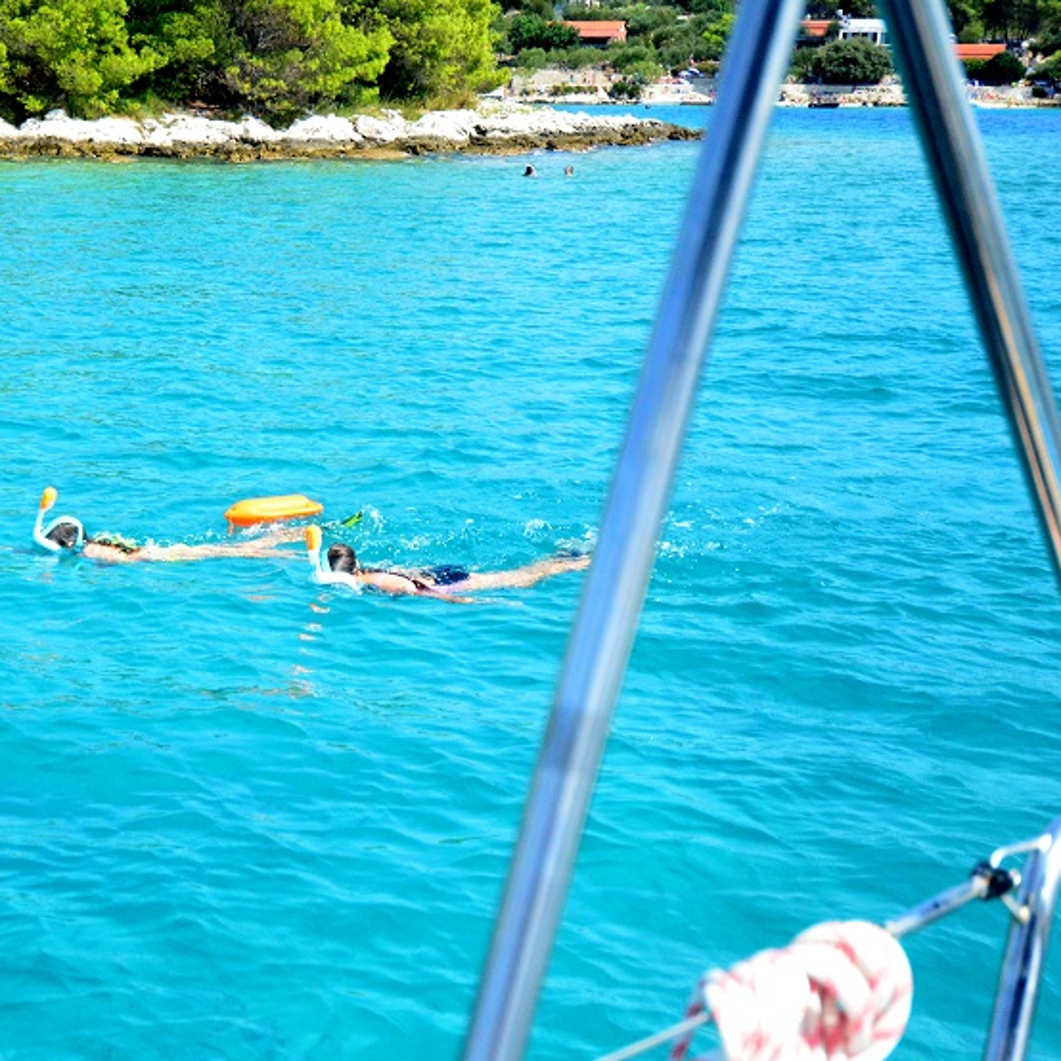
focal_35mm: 55
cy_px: 535
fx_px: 1907
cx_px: 231
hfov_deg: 30.4
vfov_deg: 31.1
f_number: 4
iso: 2500
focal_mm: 24
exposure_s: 1/8000
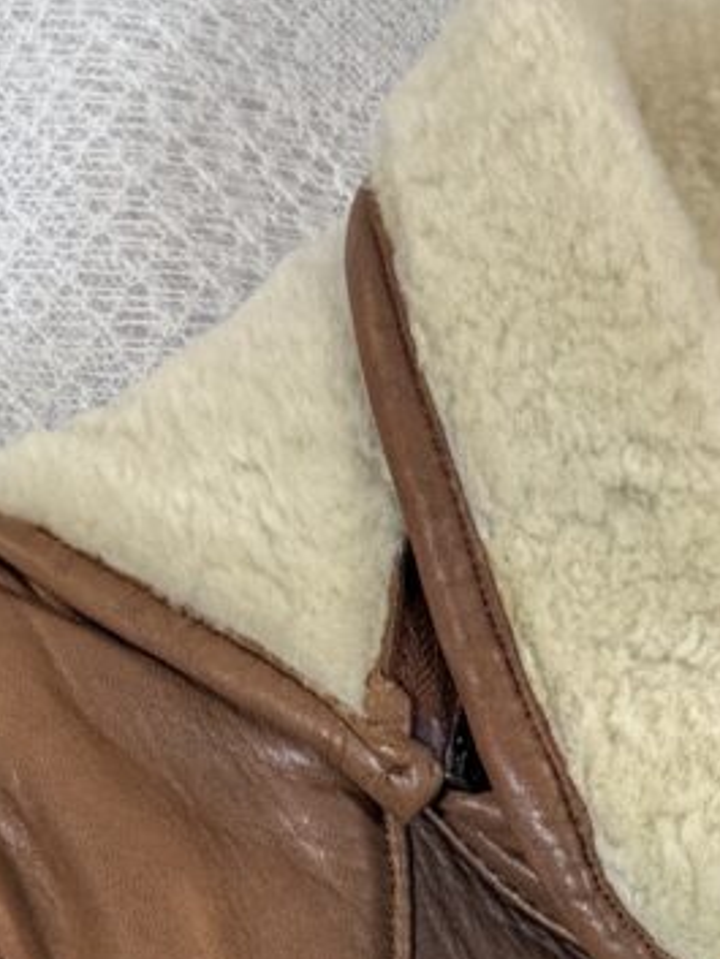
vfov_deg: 10.1
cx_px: 859
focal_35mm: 174
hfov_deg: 8.4
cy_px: 2214
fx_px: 4823
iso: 50
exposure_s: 1/129
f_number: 1.78
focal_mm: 6.76
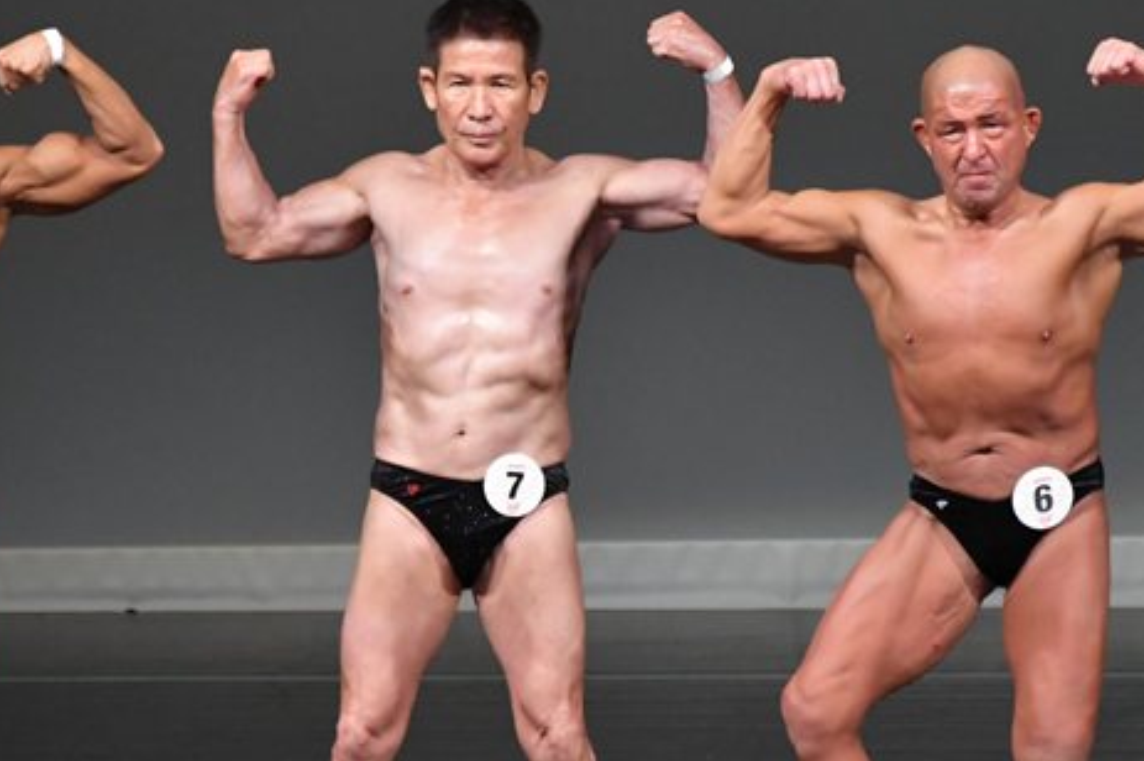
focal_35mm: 578
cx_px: 656
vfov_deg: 2.4
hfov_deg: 3.6
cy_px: 531
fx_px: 18354
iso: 4000
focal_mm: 230
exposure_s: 1/400
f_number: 5.6
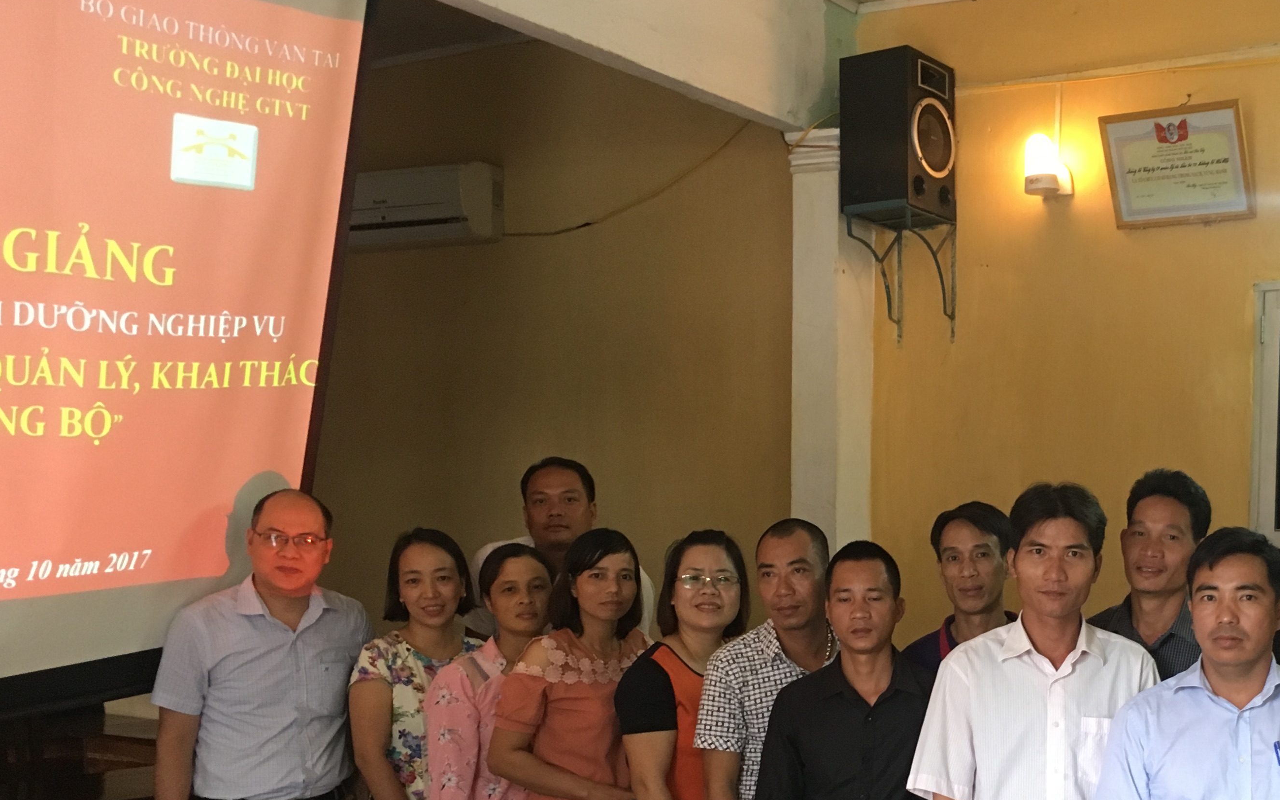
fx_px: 1640
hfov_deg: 41.3
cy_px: 658
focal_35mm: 47
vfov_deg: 26.8
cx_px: 969
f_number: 2.2
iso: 160
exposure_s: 1/33
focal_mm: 4.15
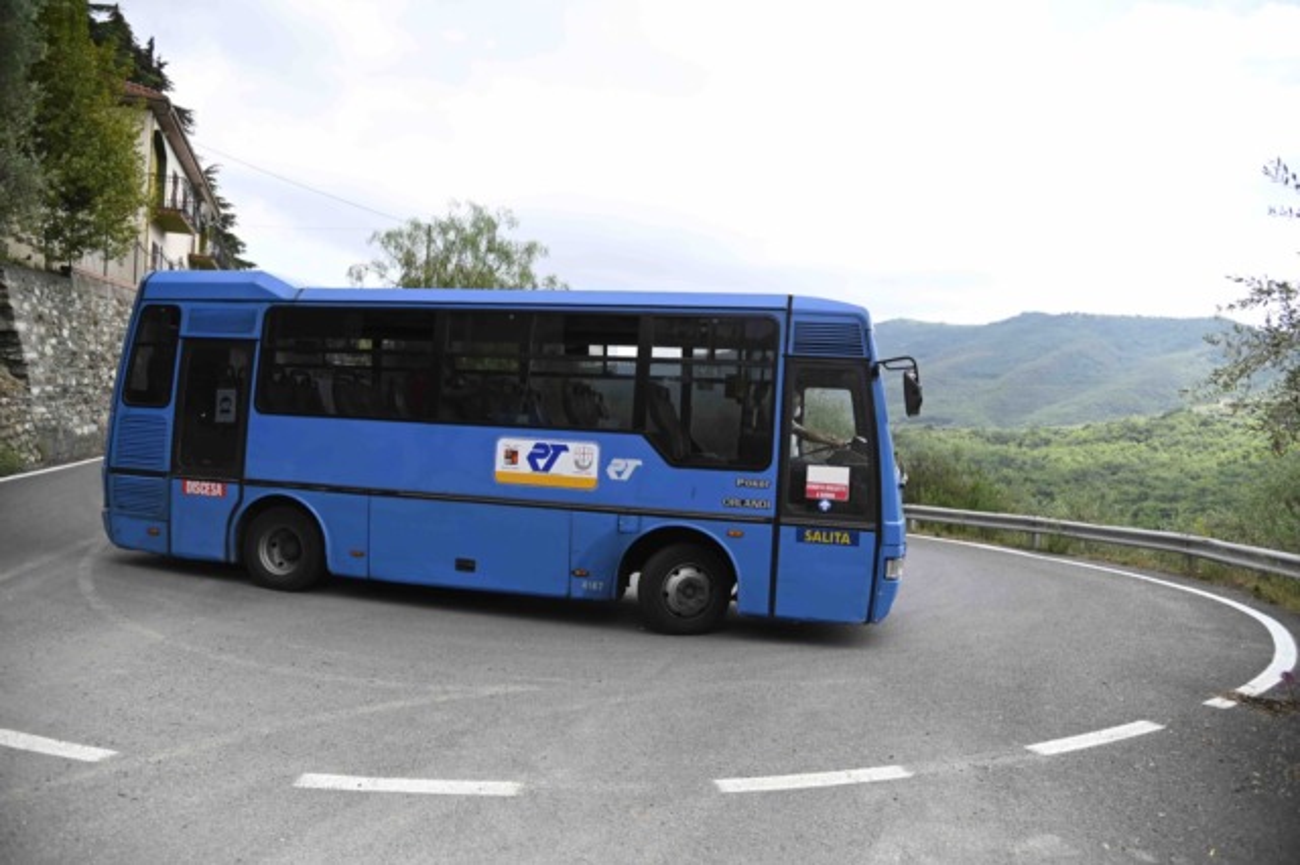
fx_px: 866
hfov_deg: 73.8
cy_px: 432
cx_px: 650
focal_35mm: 24
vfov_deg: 53.1
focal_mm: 24
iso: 1600
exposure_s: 1/6400
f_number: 4
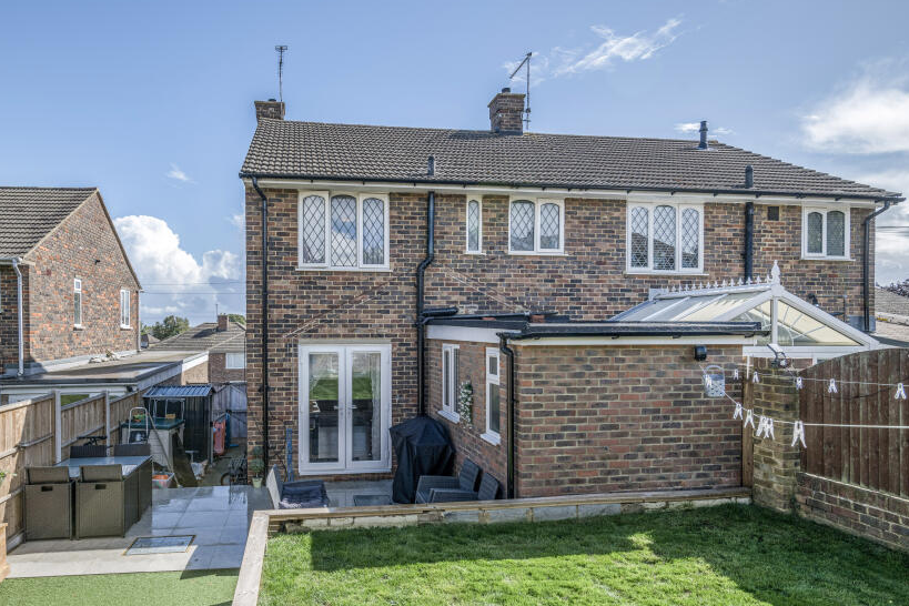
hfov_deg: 82.9
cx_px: 363
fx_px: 505
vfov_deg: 61.8
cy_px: 337
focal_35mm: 20
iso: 200
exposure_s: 1/500
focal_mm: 16
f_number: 7.1
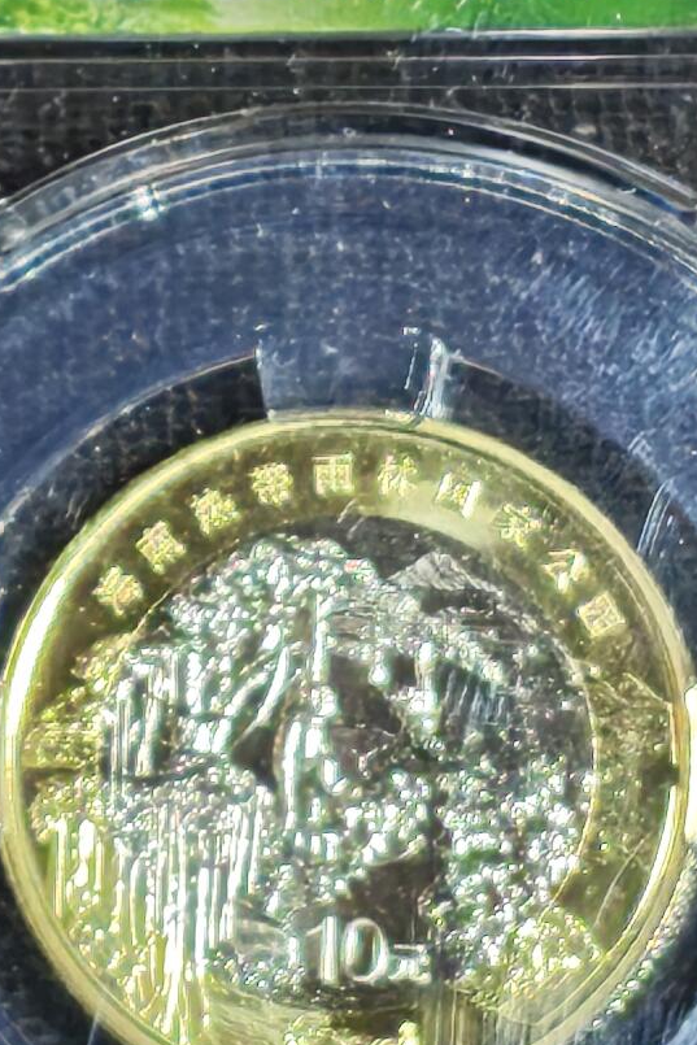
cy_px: 423
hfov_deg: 4.9
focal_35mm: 279
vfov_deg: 7.4
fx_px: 8099
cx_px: 319
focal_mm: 4.94
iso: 50
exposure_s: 1/835
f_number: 1.5
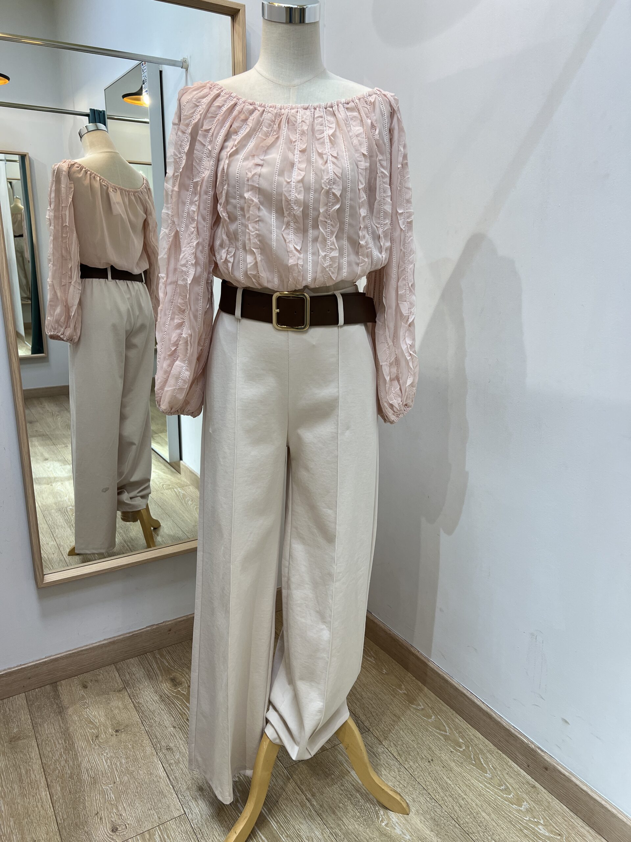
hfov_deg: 53.1
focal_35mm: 26
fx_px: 632
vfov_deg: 67.3
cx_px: 316
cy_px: 421
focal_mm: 5.7
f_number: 1.5
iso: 50
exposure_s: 1/100
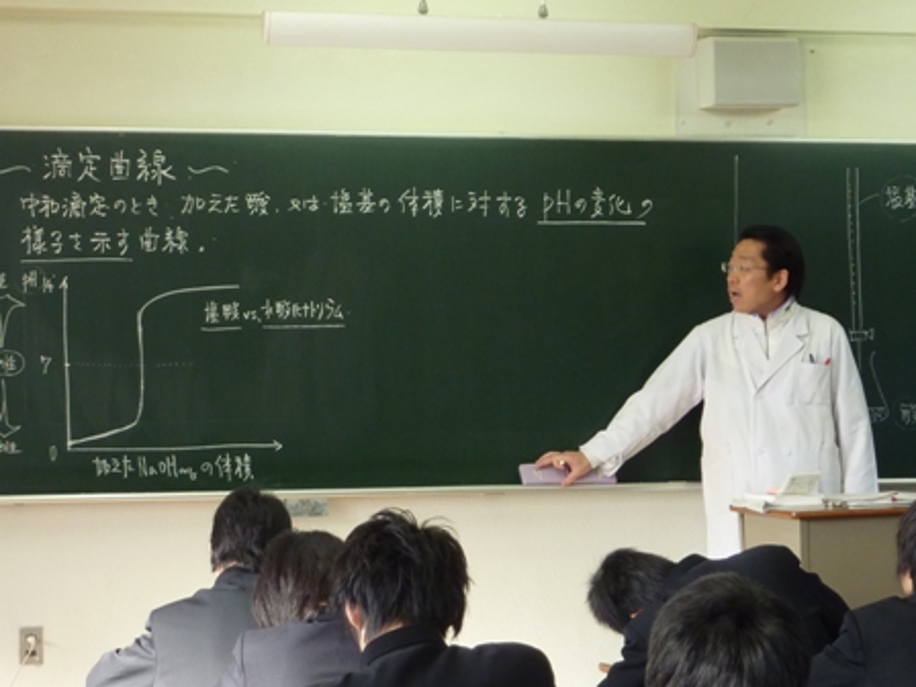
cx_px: 458
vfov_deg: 14.2
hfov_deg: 18.9
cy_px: 344
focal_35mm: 104
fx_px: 2752
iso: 160
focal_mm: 11.9
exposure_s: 1/30
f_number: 4.1
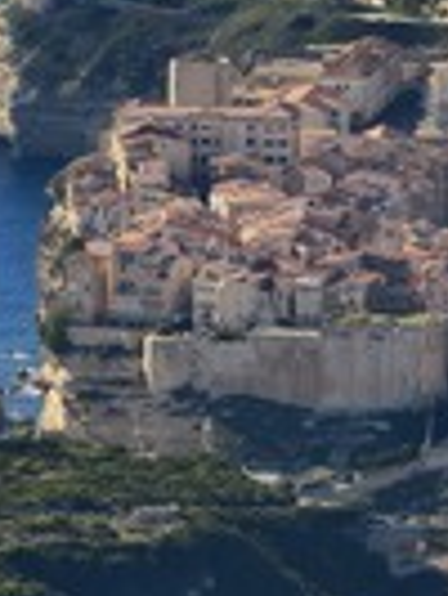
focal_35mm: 547
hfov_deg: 2.7
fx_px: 9424
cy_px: 273
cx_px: 771
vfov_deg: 3.6
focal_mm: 180
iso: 400
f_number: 10
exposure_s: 1/800
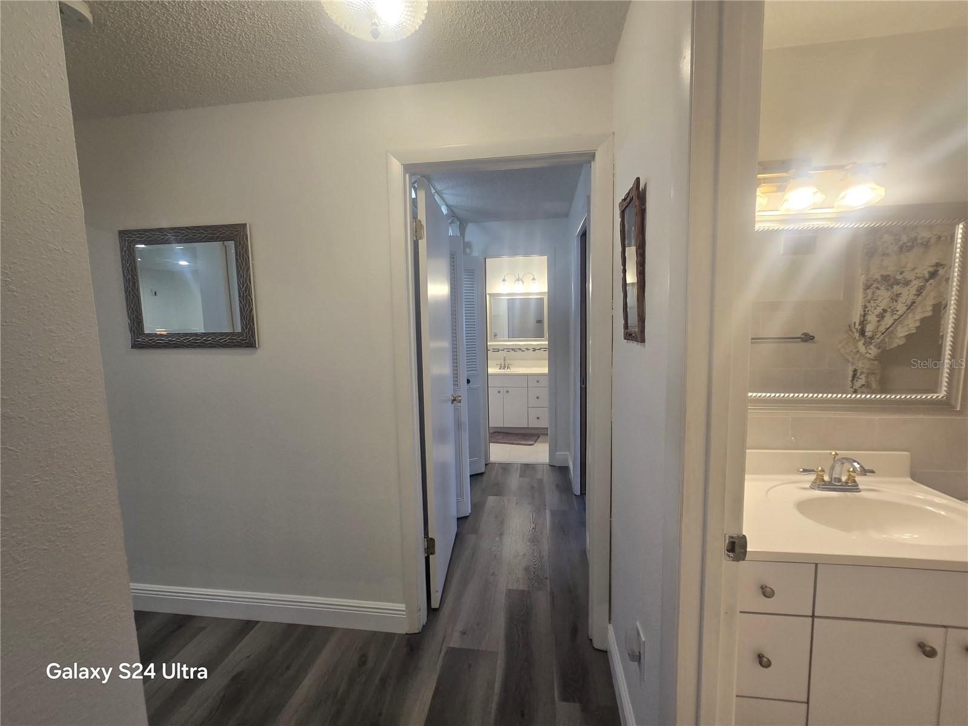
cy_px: 363
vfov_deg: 89.9
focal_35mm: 13
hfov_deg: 106.2
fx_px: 364
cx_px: 484
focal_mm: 2.2
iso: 125
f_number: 2.2
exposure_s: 1/60
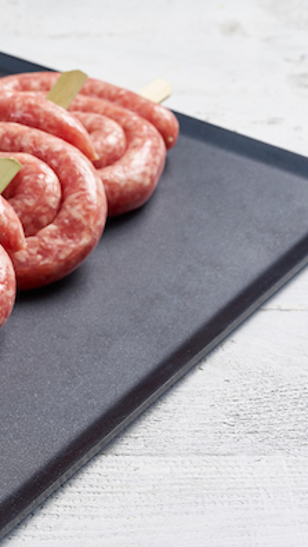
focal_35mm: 143
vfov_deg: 15.0
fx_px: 2074
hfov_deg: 8.4
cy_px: 274
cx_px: -77
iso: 100
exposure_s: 1/125
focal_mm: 90
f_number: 11
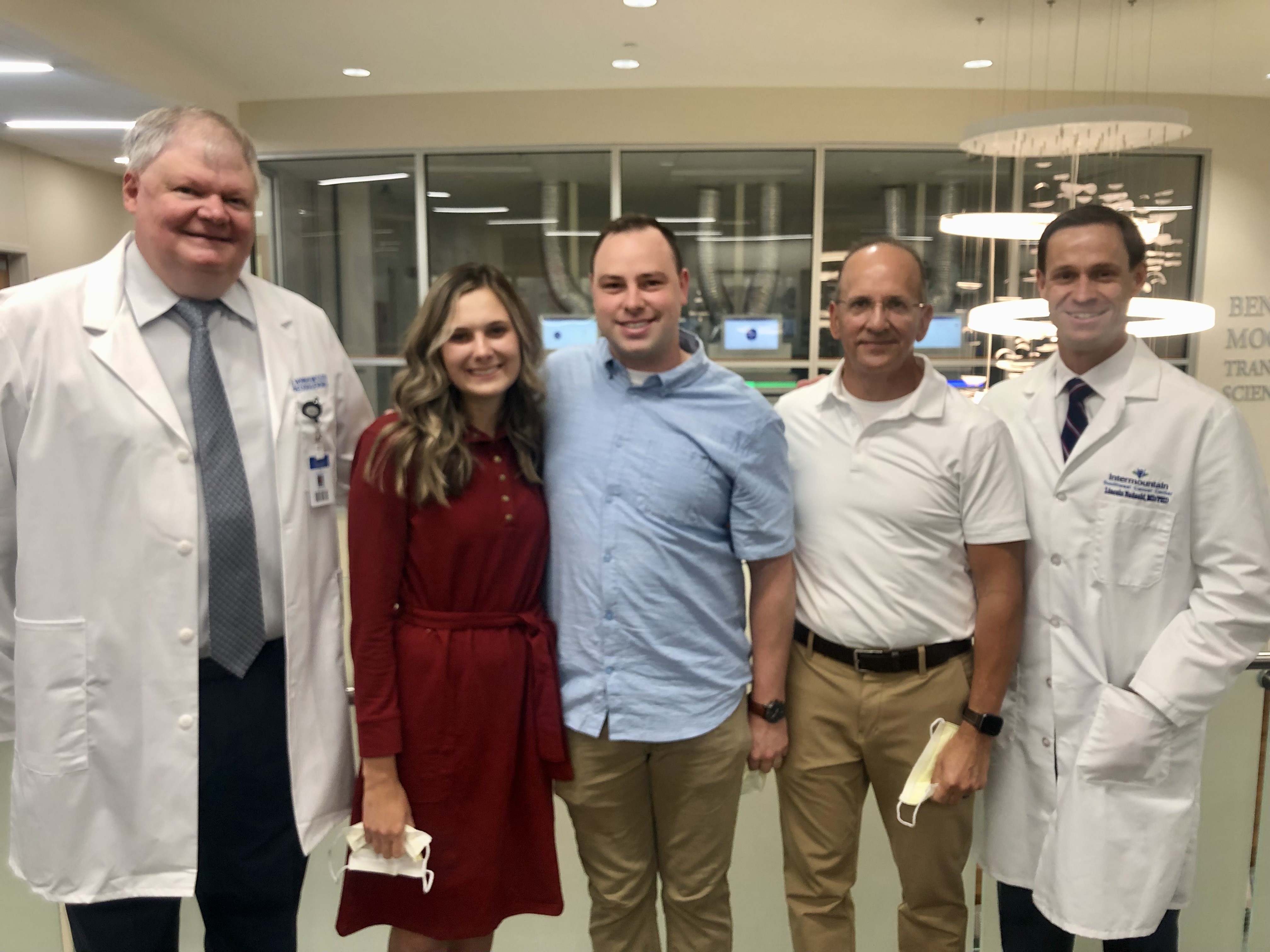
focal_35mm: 28
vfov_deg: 49.7
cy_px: 476
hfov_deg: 63.4
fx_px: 1027
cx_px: 635
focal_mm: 3.99
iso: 25
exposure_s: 1/30
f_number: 1.8
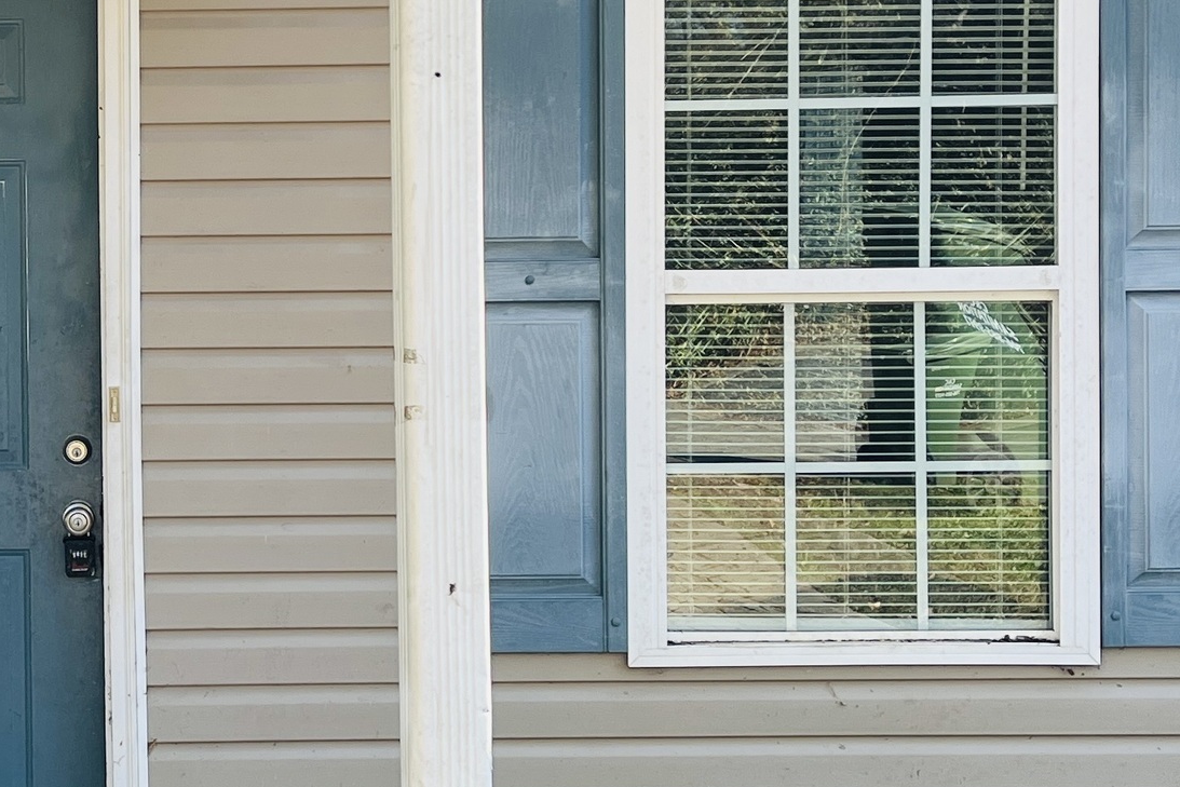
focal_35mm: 76
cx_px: -3
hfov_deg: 25.3
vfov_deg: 17.9
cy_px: 276
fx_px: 2491
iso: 50
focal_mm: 5.1
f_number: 1.6
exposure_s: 1/379
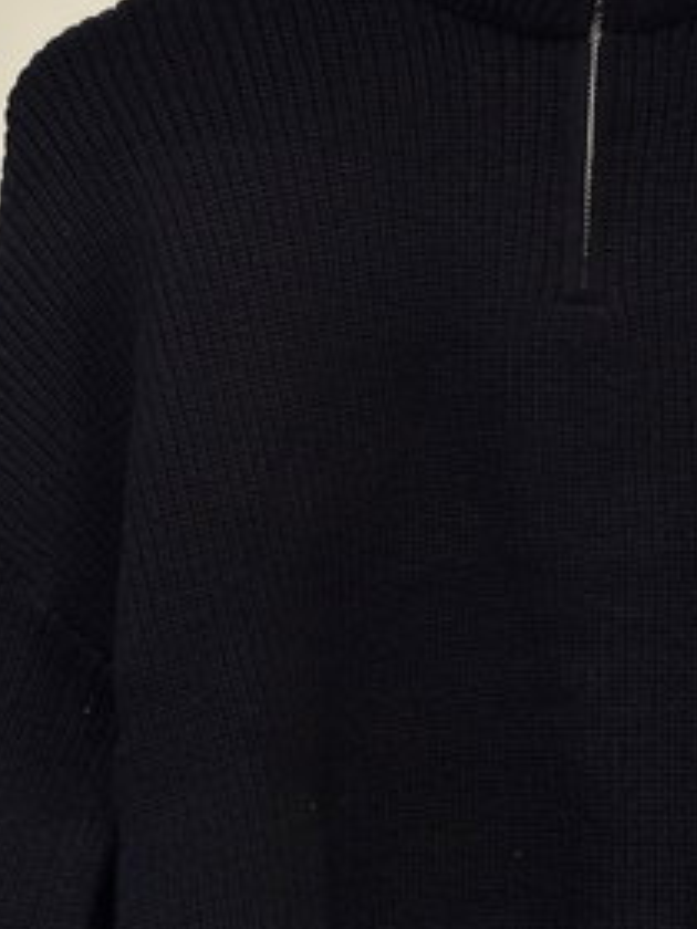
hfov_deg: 14.9
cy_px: 244
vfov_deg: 19.7
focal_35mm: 99
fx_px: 2658
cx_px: 345
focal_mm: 5.96
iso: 100
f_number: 1.6
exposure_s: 1/50
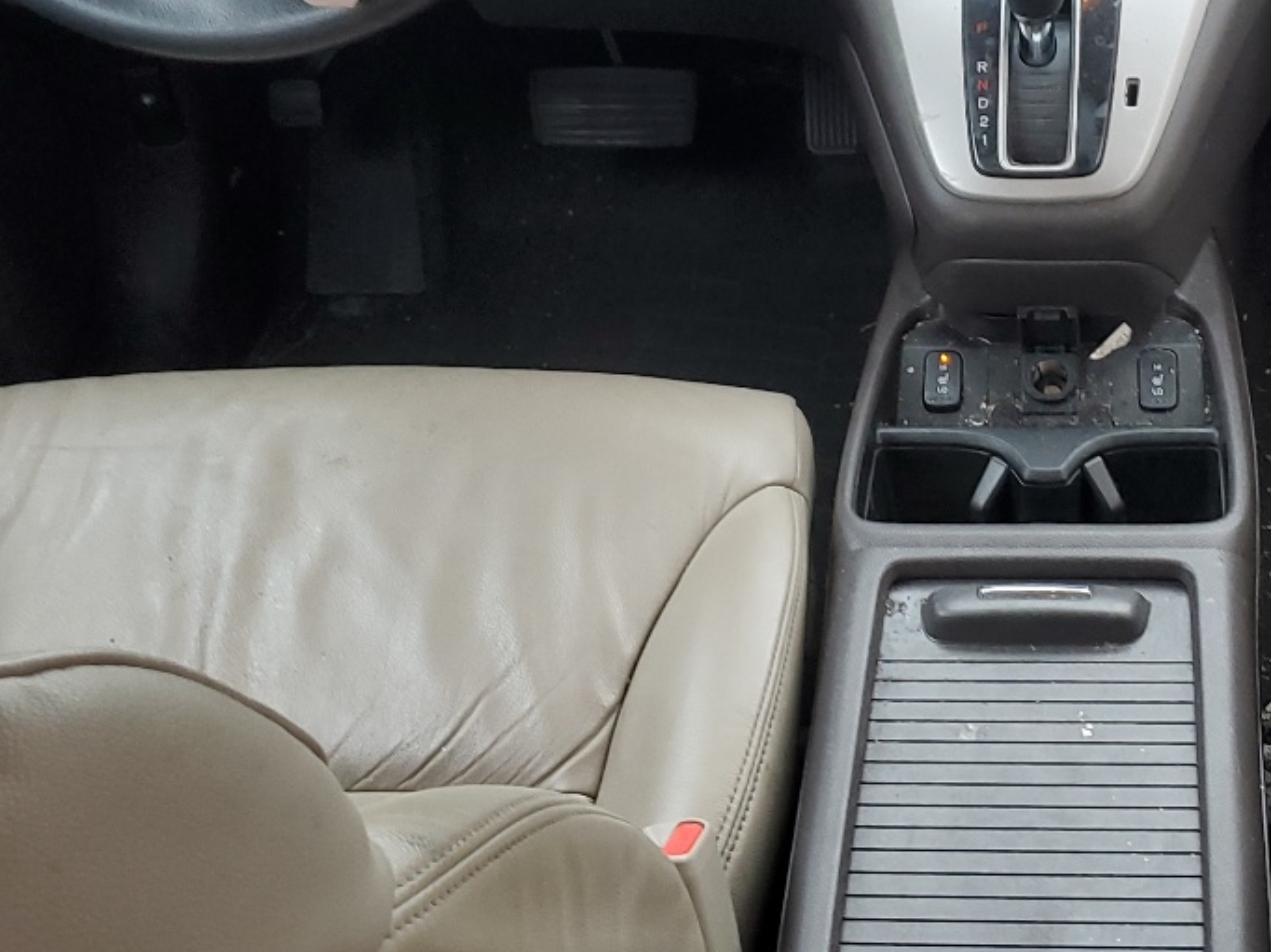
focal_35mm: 61
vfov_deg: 23.8
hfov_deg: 31.0
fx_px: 2239
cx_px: 986
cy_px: 281
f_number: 1.5
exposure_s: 1/60.2
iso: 60
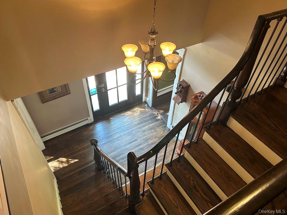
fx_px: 216
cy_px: 108
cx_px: 144
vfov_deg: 53.1
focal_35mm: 26
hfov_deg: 67.3
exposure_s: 1/60
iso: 160
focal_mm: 5.7
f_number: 1.5
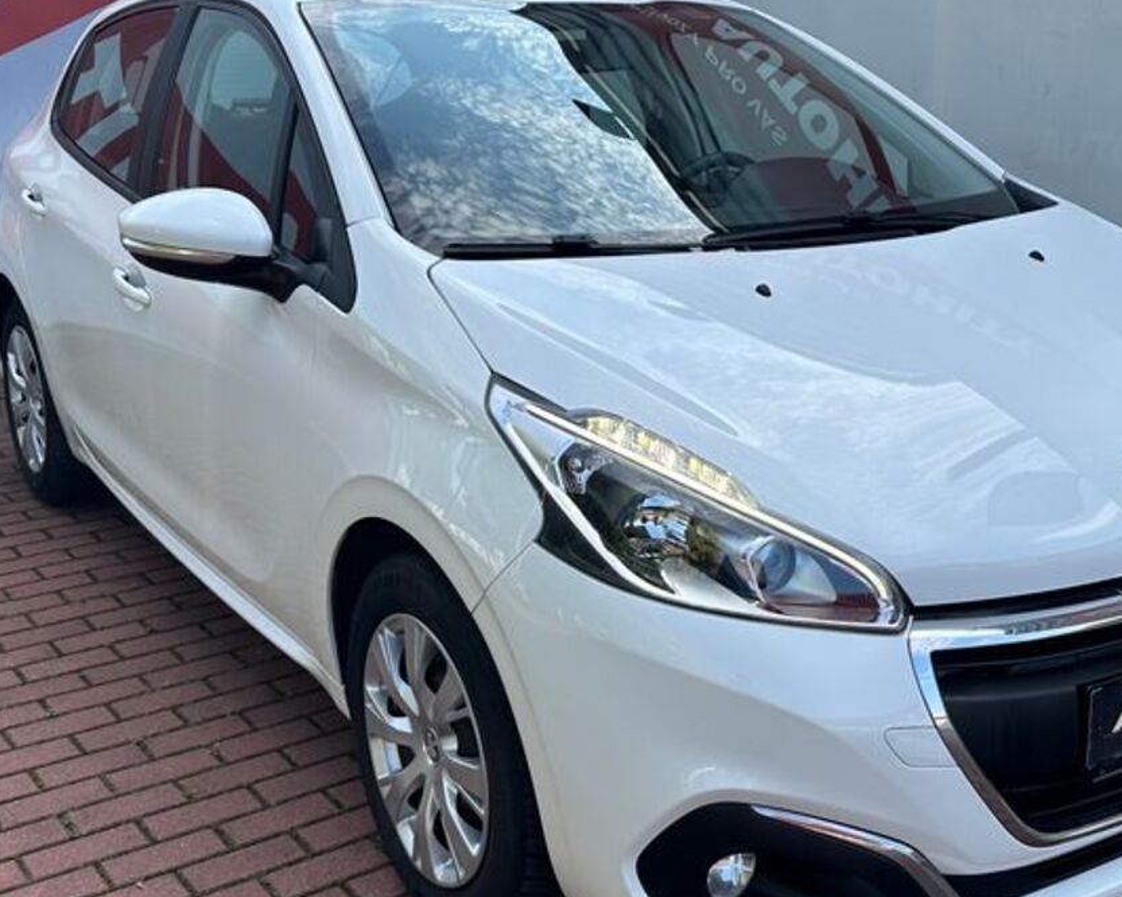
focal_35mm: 45
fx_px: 1494
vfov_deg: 33.4
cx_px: 684
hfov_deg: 40.9
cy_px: 435
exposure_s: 1/1357
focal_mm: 6.86
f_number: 1.78
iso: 80
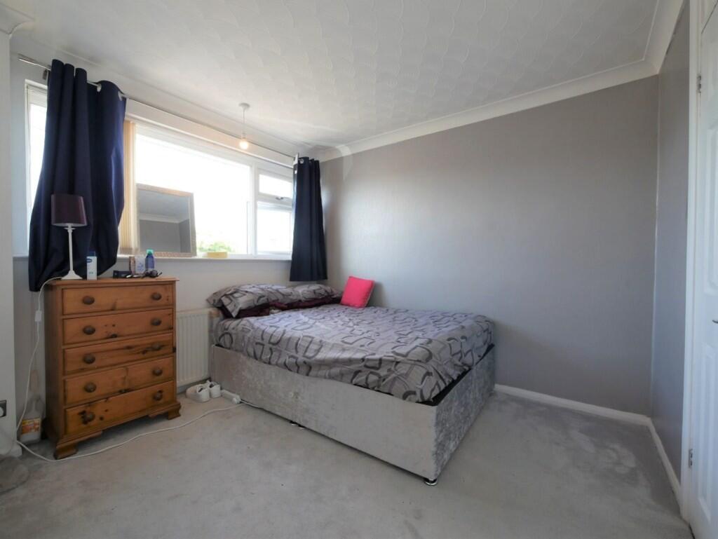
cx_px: 359
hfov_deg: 102.0
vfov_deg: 85.7
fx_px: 291
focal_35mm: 14
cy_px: 270
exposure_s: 1/60
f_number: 4
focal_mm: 7
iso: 320
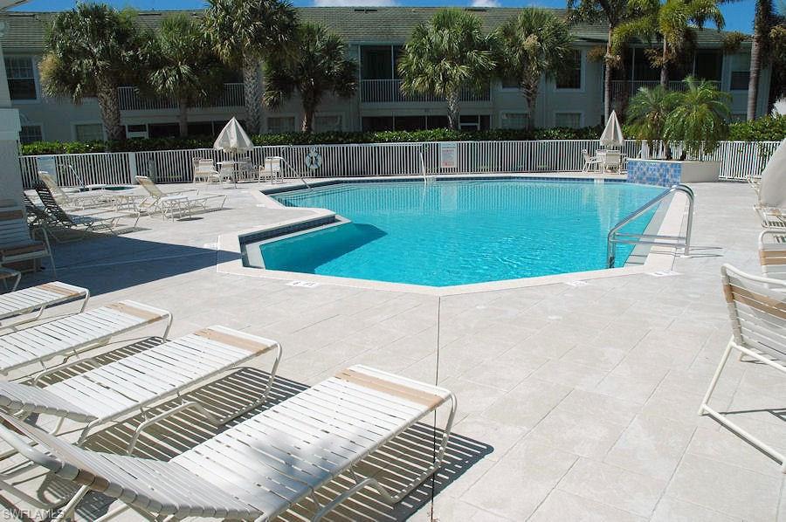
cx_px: 393
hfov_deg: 67.4
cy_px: 261
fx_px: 589
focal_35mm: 27
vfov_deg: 47.8
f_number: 11
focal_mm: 18
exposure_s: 1/500
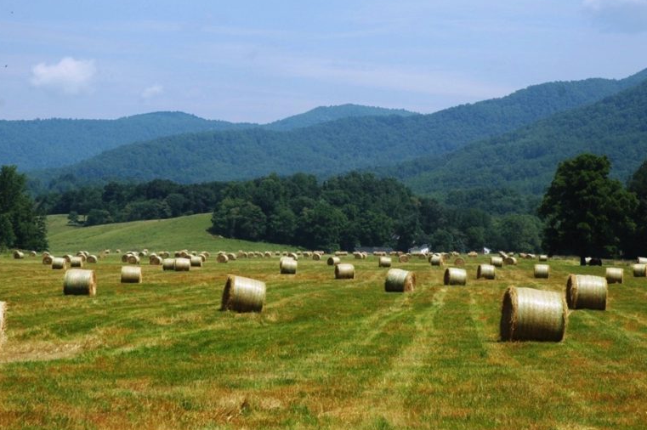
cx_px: 334
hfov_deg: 19.5
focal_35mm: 105
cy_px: 158
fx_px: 1885
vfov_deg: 13.0
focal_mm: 52
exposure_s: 1/320
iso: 200
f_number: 10
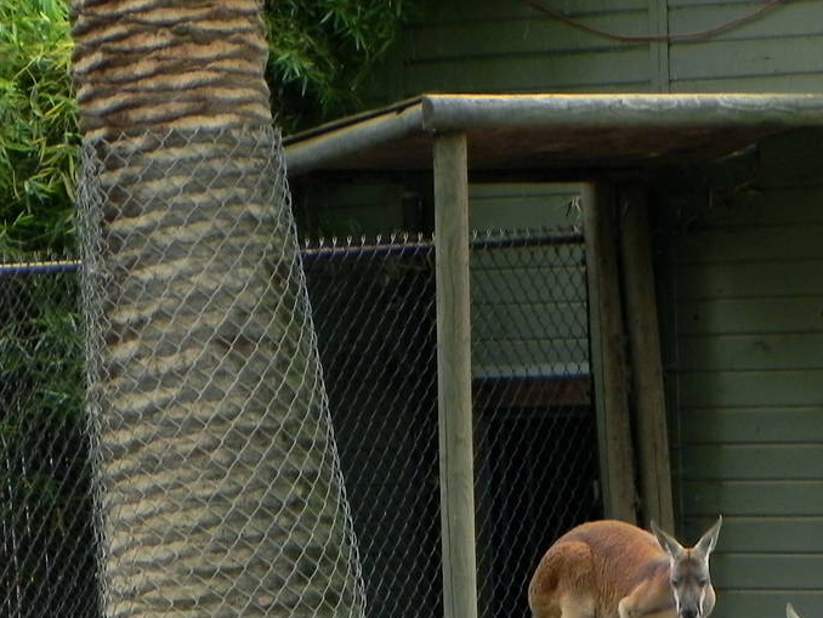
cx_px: 454
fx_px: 6564
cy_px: 653
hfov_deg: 7.2
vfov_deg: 5.4
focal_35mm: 276
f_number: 4
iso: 160
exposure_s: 1/116
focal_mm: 20.8
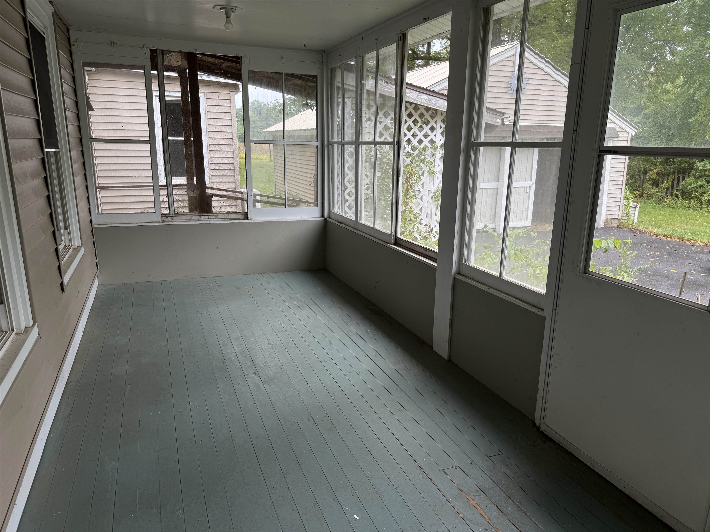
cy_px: 266
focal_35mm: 24
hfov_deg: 71.6
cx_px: 355
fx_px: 492
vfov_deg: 56.8
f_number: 1.78
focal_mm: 6.76
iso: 50
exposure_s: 1/121
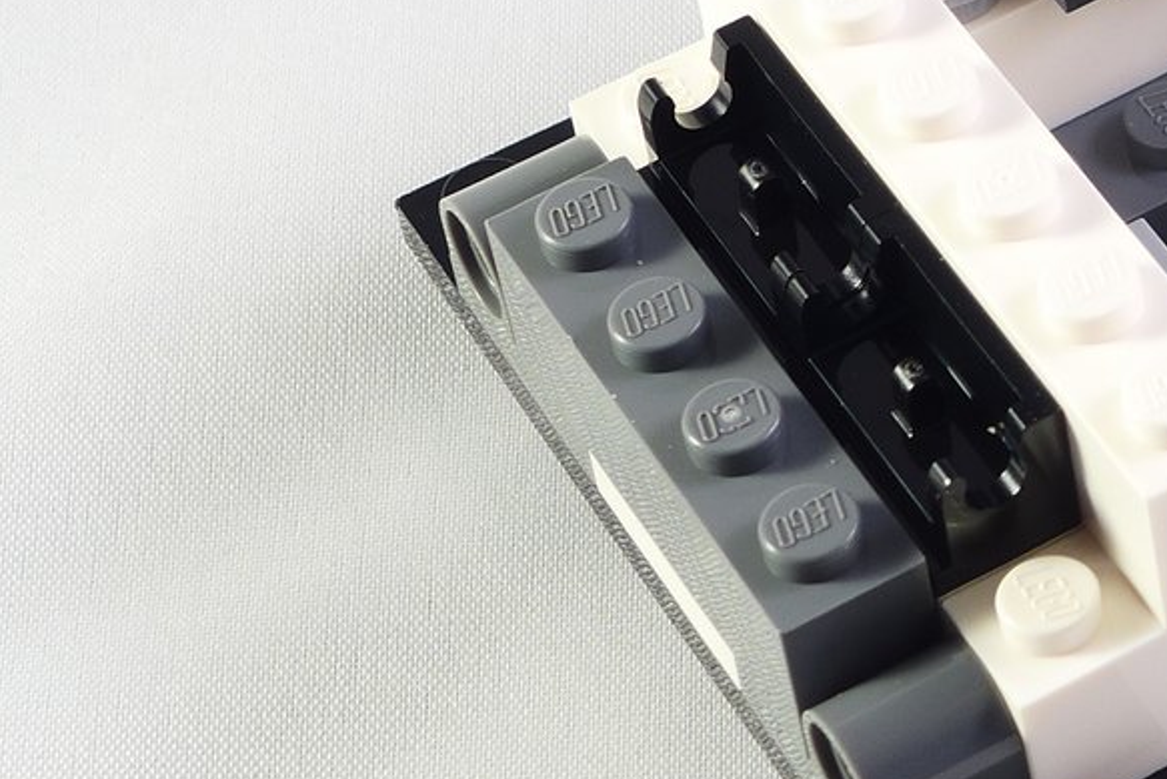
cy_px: -14
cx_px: 1648
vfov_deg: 6.7
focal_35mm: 204
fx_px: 6614
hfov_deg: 9.8
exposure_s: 1/1.6
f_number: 4.5
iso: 80
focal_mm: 13.7
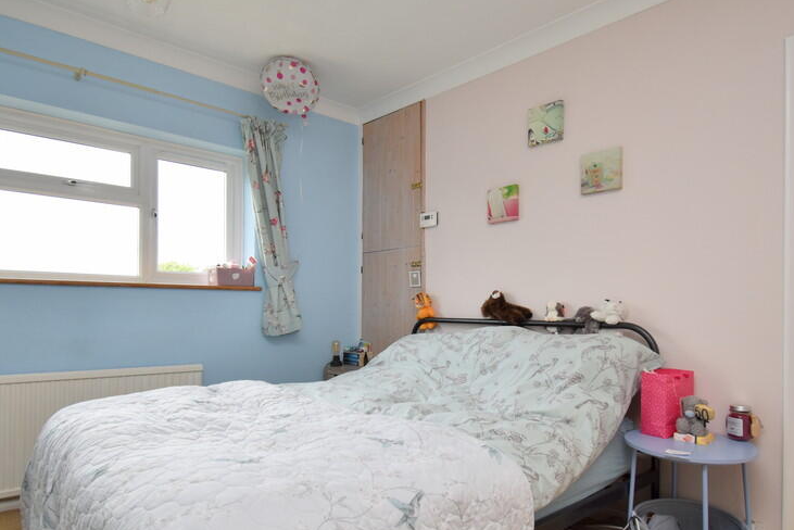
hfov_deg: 81.2
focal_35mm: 21
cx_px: 399
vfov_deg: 59.1
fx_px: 463
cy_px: 314
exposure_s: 1/200
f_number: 5
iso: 320
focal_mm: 10
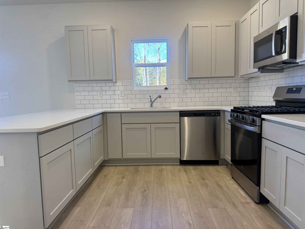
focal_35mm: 24
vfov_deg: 56.8
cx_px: 152
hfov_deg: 71.6
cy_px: 114
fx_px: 211
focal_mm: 6.76
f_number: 1.78
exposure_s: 1/120
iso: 160
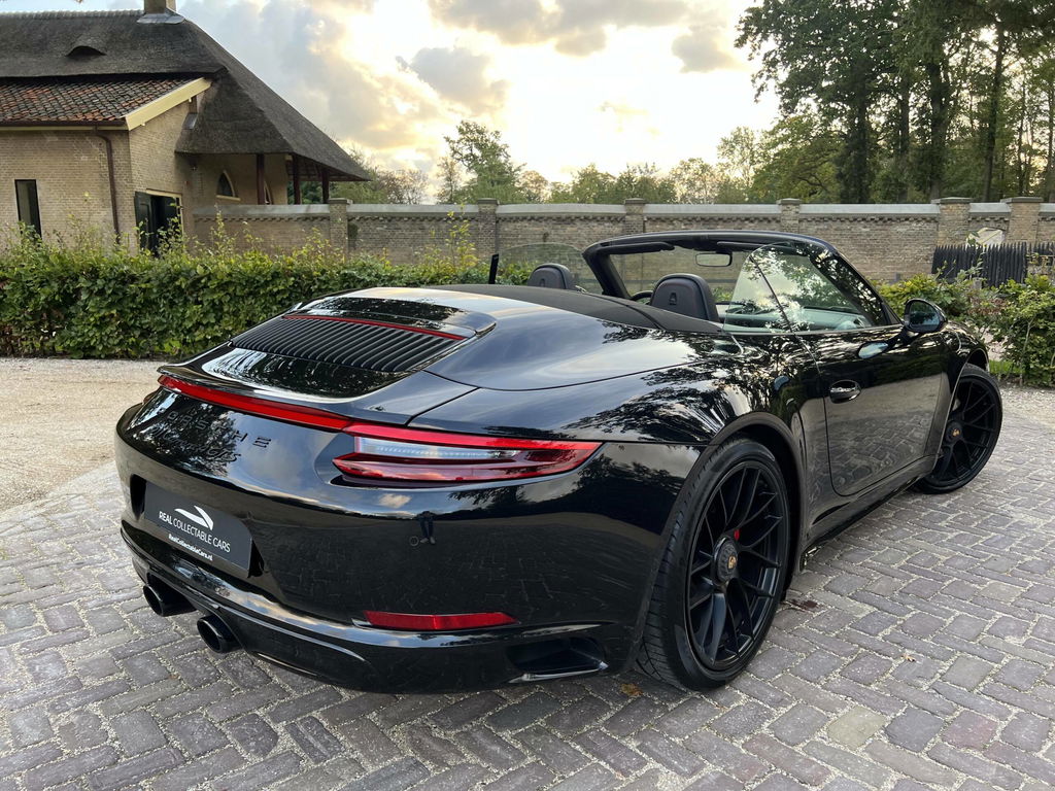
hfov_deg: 67.3
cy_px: 396
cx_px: 528
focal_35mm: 26
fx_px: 792
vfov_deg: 53.1
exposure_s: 1/163
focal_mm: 5.7
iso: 64
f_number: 1.5
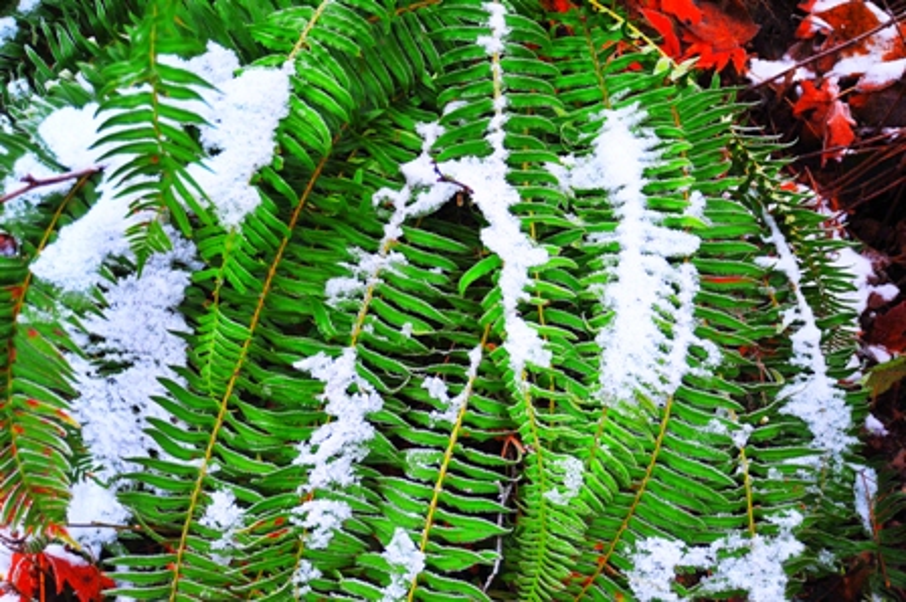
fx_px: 880
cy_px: 301
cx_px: 453
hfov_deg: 54.5
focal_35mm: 35
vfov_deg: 37.8
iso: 800
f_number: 4.5
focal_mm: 35
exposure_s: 1/125
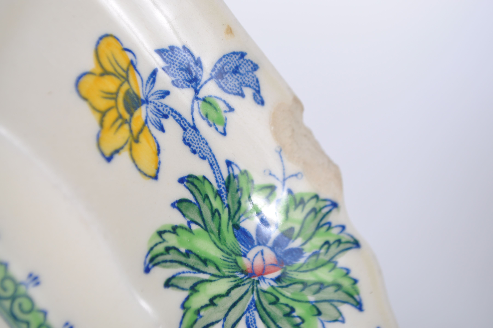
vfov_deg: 16.5
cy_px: 164
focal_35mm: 82
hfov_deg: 24.6
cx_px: 246
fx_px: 1128
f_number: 8
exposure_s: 1/125
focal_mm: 55
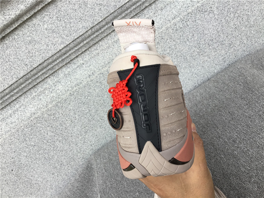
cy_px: 99
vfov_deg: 45.4
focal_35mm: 31
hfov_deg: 58.4
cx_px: 132
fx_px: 236
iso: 25
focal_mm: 3.3
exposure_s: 1/143
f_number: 2.4
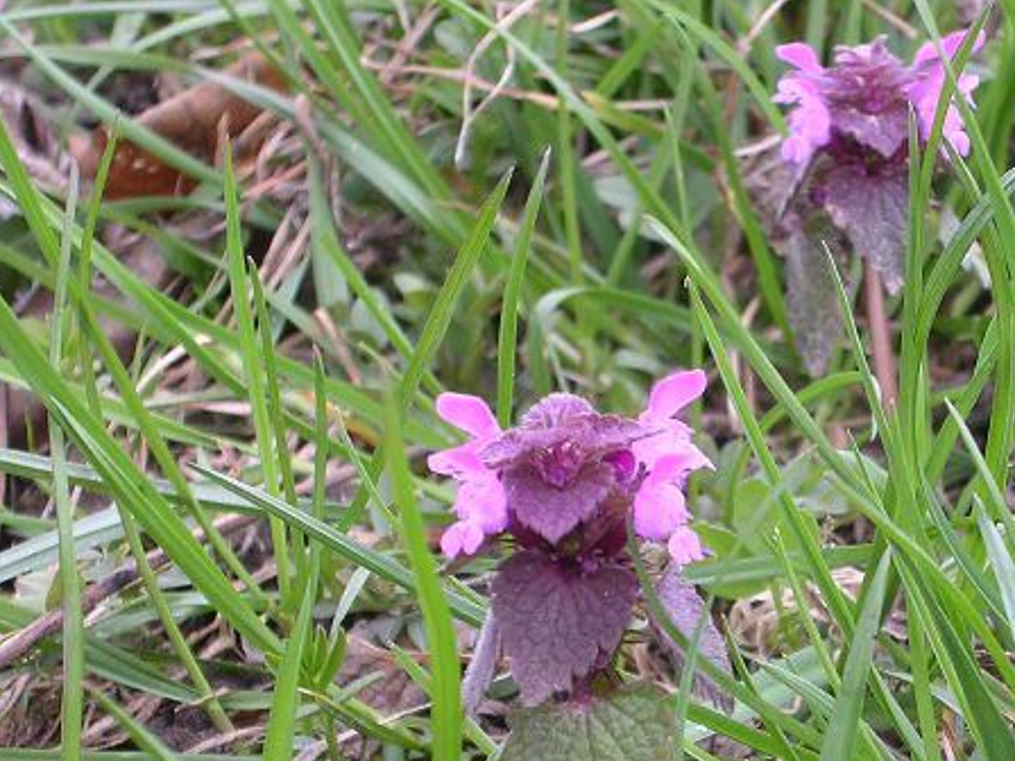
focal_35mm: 139
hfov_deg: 14.2
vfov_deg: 10.6
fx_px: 4076
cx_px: 693
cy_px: 573
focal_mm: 12.3
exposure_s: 1/40.2
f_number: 4
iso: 100
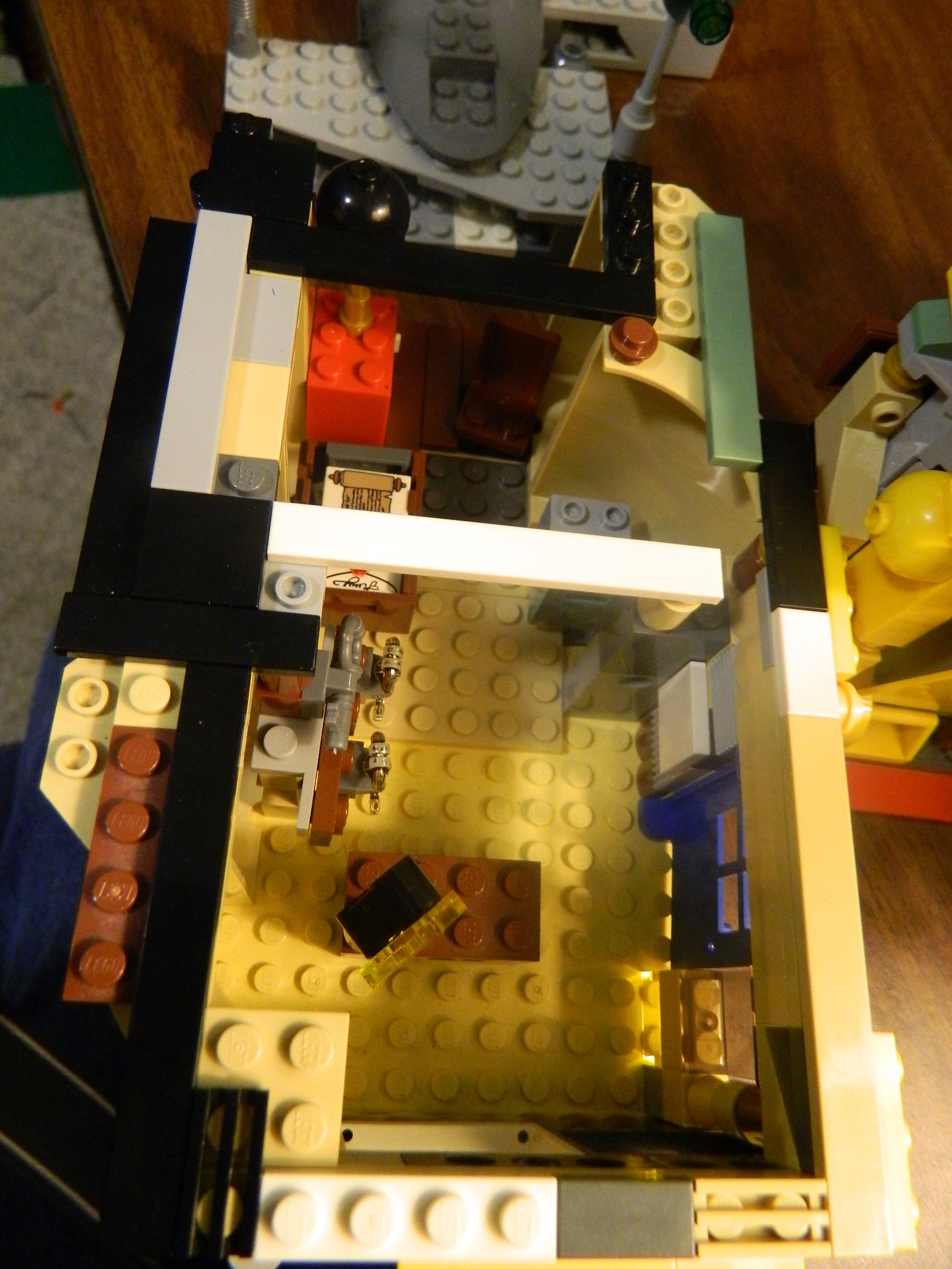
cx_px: 476
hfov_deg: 54.9
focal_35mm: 25
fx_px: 917
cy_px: 634
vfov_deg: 69.4
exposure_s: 1/20
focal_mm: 4.5
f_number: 3.1
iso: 400
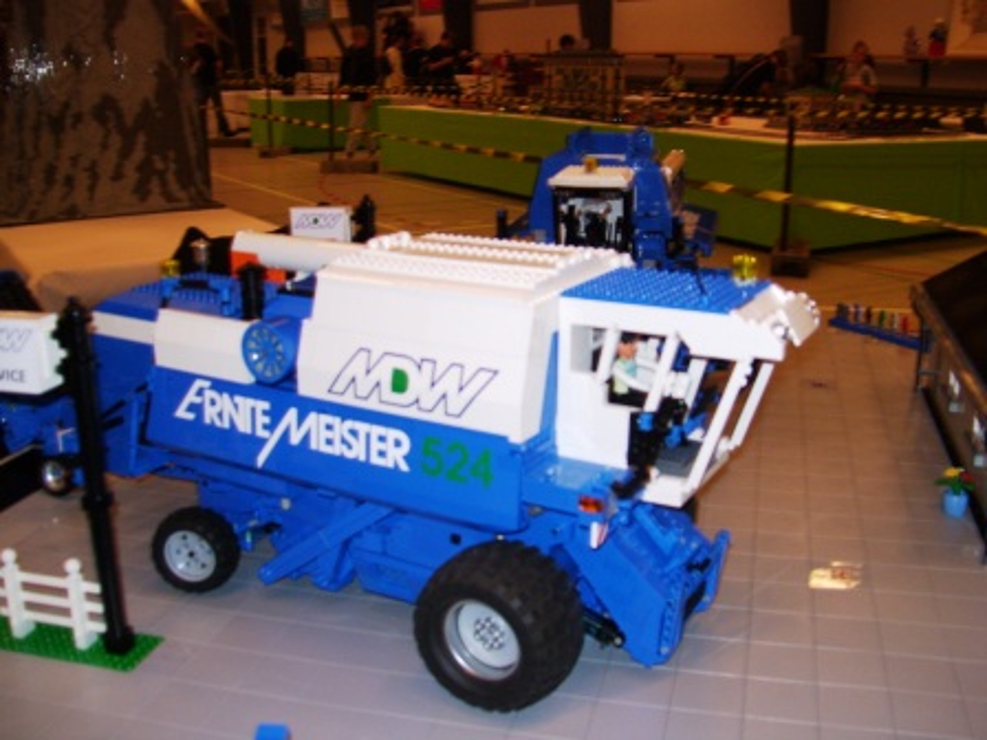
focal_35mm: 36
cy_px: 370
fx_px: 1026
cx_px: 494
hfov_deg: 51.4
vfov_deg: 39.7
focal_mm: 6
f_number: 2.7
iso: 80
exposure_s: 1/60
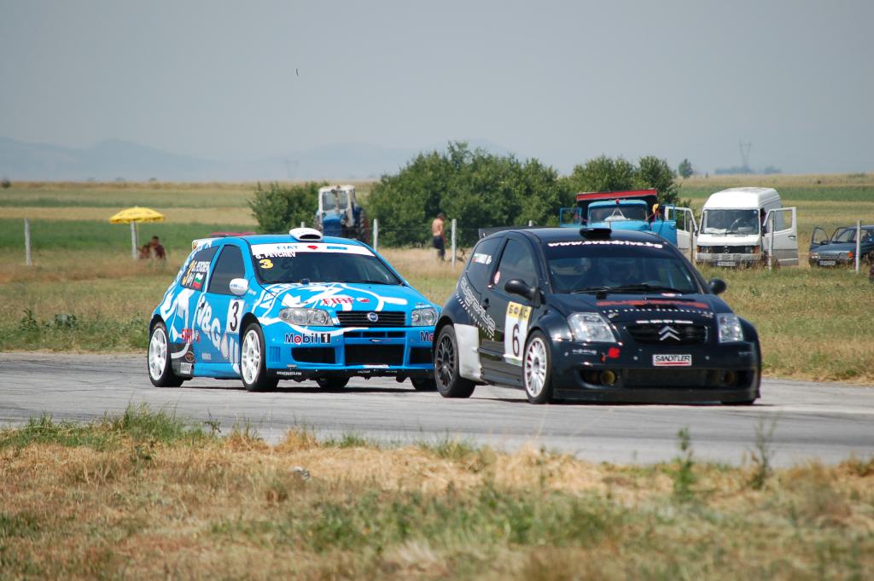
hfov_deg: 6.9
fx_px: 7277
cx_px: 437
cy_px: 290
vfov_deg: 4.6
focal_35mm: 300
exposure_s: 1/1000
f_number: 5.6
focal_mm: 200
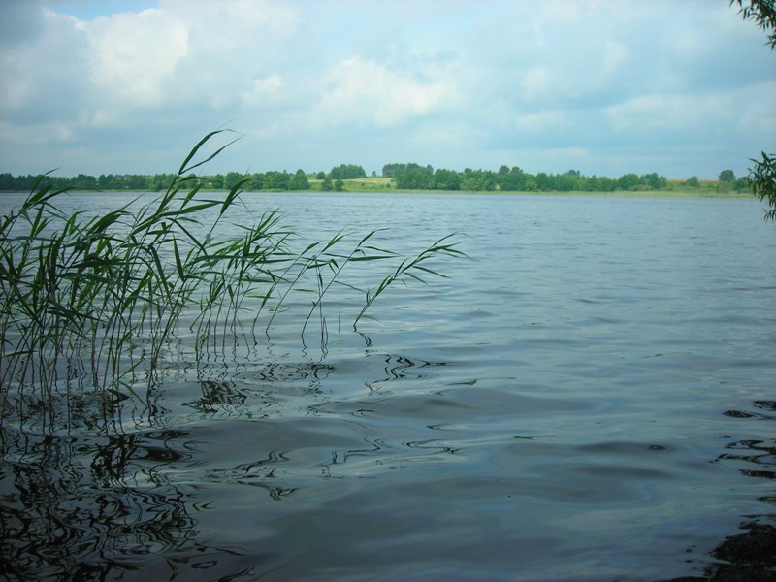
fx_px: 852
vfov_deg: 37.7
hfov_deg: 49.0
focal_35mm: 38
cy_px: 291
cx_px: 388
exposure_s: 1/180
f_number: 6.4
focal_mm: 6.3
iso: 50
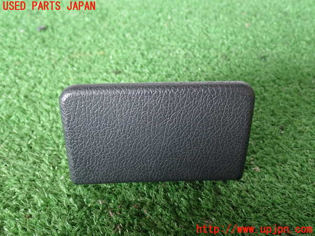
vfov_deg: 37.7
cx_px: 158
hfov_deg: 49.0
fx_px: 346
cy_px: 118
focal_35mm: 38
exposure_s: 1/40
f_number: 2.7
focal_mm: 6.83
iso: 200
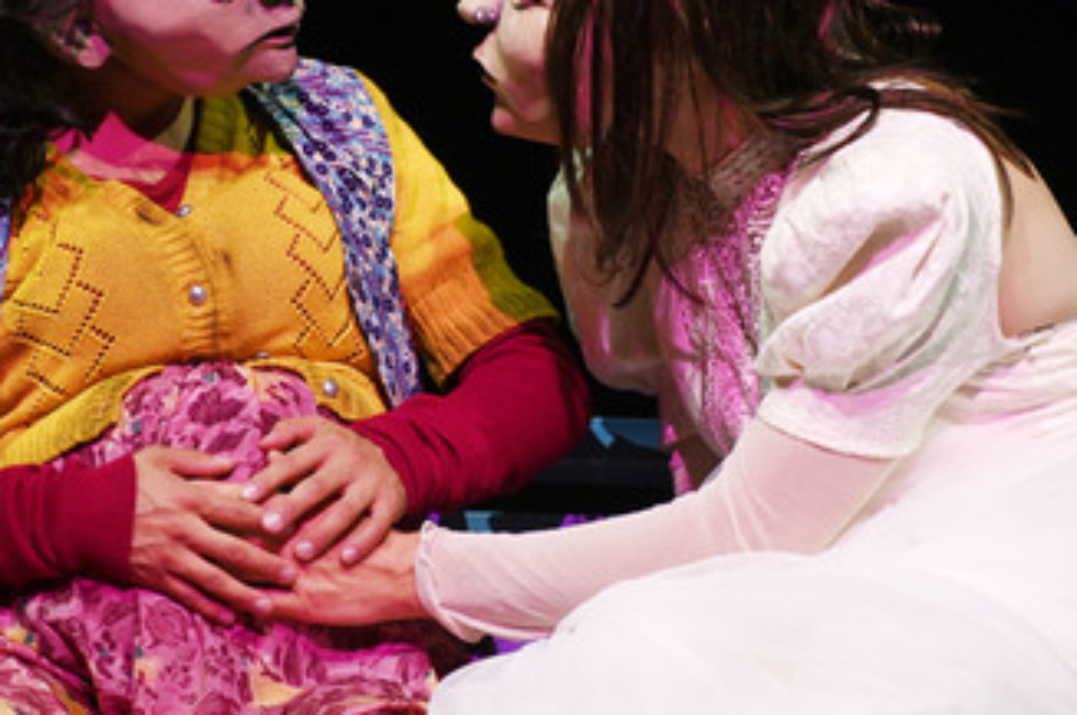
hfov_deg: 3.0
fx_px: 20612
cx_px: 403
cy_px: 244
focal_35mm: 690
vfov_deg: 2.0
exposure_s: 1/250
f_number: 5.6
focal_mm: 500
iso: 6400
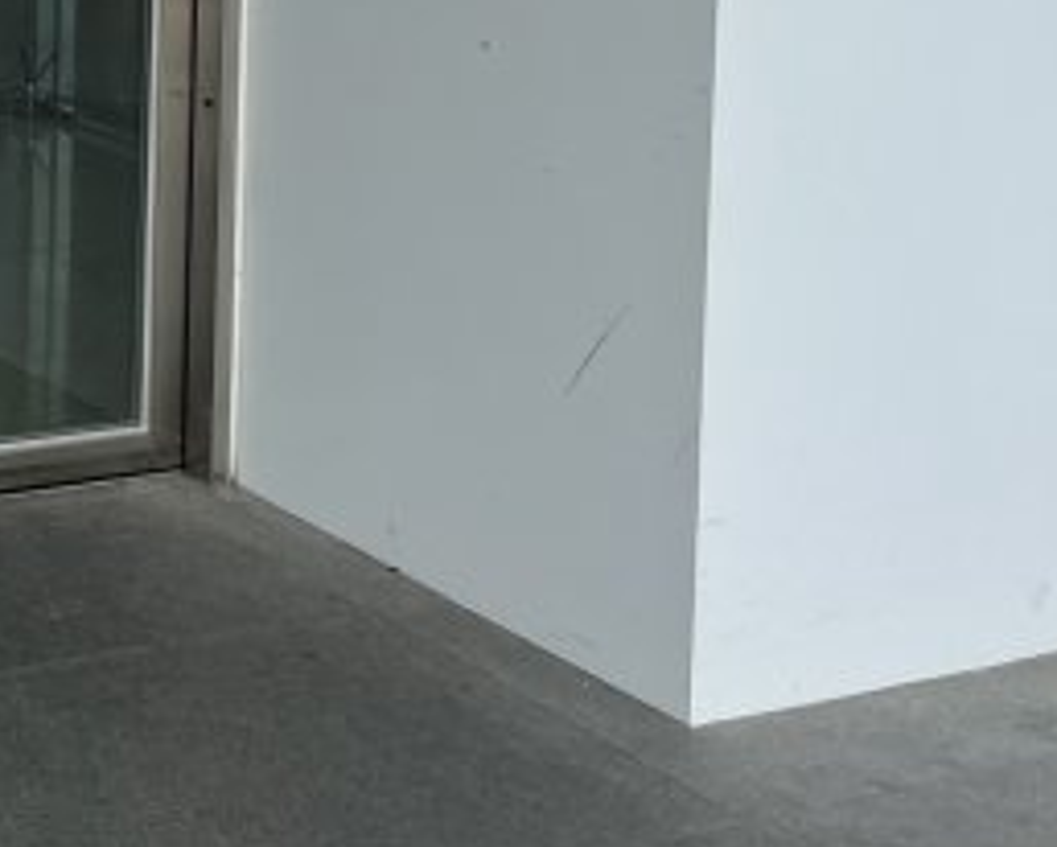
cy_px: -304
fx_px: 2473
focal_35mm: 79
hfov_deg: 20.7
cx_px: -510
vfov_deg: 18.0
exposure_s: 1/1724
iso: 50
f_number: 1.5
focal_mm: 5.7
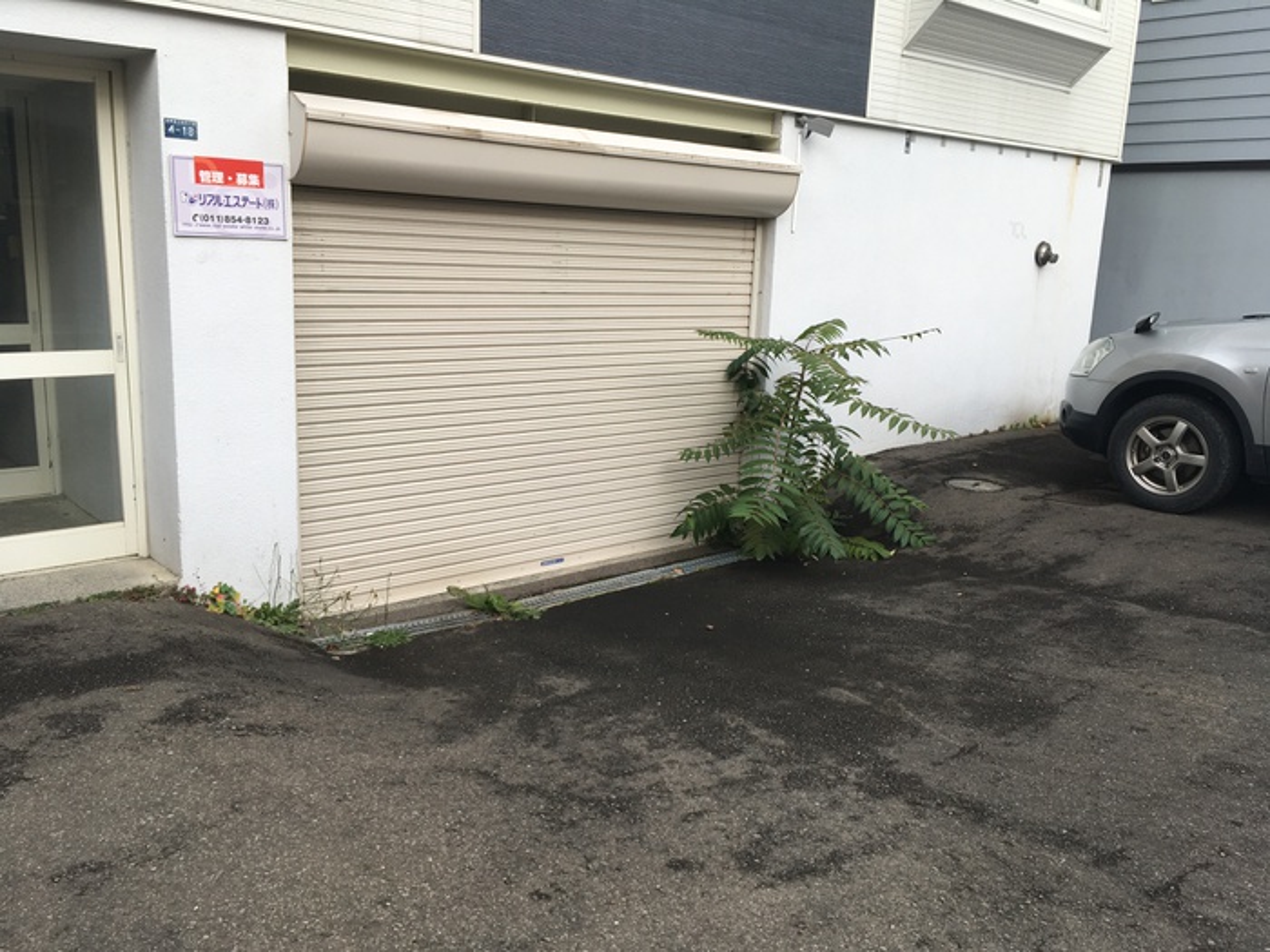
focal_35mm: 29
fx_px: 1064
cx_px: 635
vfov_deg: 48.2
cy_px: 476
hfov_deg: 61.7
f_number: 2.2
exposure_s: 1/121
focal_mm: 4.15
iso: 25
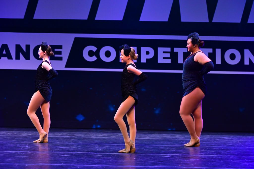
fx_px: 635
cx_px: 127
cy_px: 84
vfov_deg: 15.2
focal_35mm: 90
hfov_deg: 22.6
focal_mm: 90
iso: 6400
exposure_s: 1/800
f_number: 4
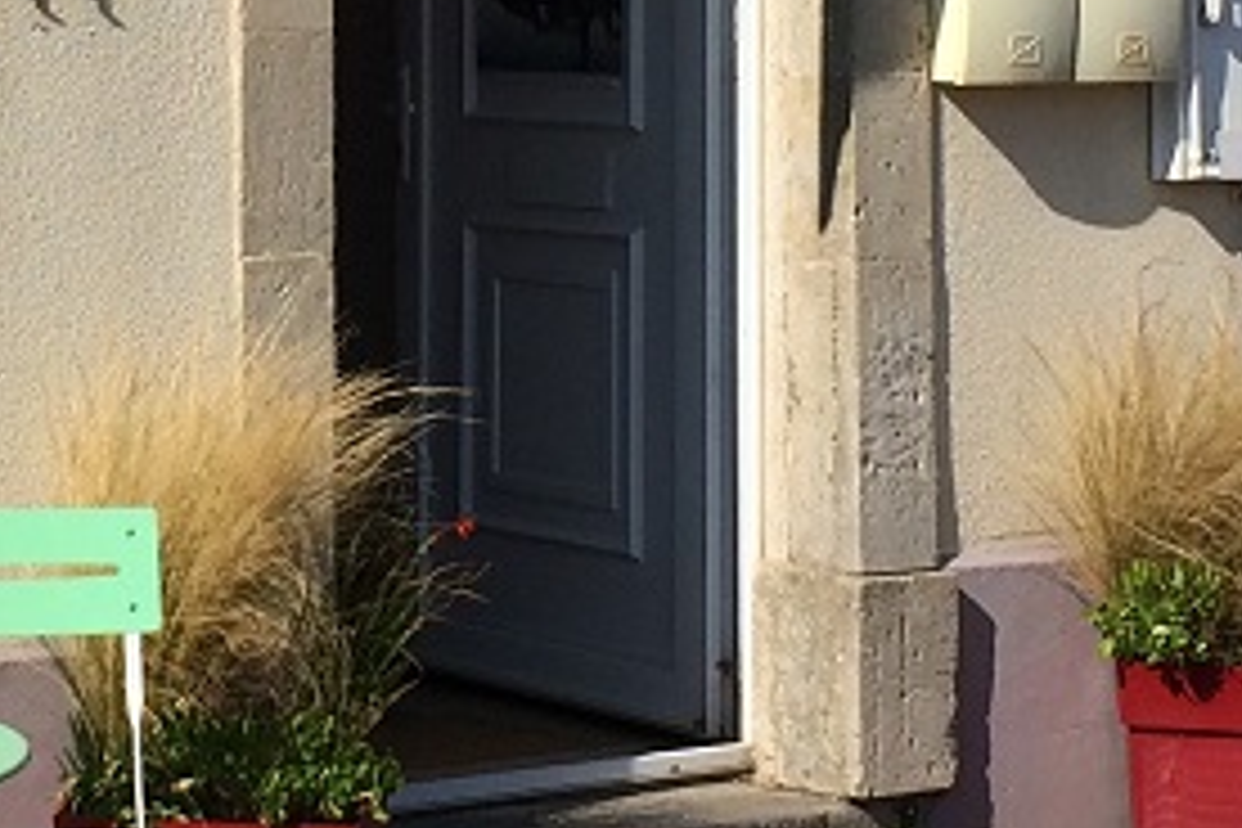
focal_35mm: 131
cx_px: 369
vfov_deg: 10.3
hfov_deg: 15.6
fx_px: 4519
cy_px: -153
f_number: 2.2
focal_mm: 4.15
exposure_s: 1/3425
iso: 32
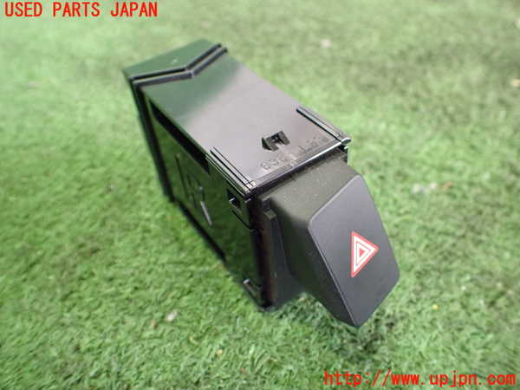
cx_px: 260
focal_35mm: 30
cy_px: 195
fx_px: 451
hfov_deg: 60.0
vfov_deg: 46.8
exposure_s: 1/40
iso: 800
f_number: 2.3
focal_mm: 5.4
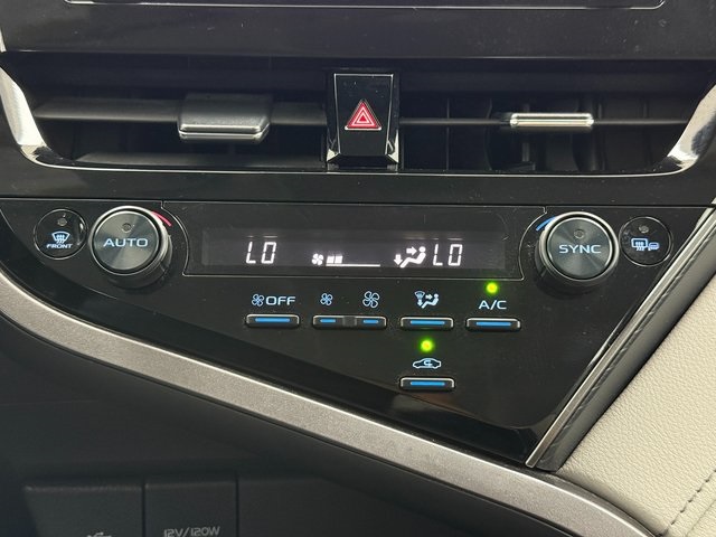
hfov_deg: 39.7
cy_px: 268
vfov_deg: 30.3
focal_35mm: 48
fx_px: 993
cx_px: 358
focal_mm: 6.76
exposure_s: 1/30
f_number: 1.78
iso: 640
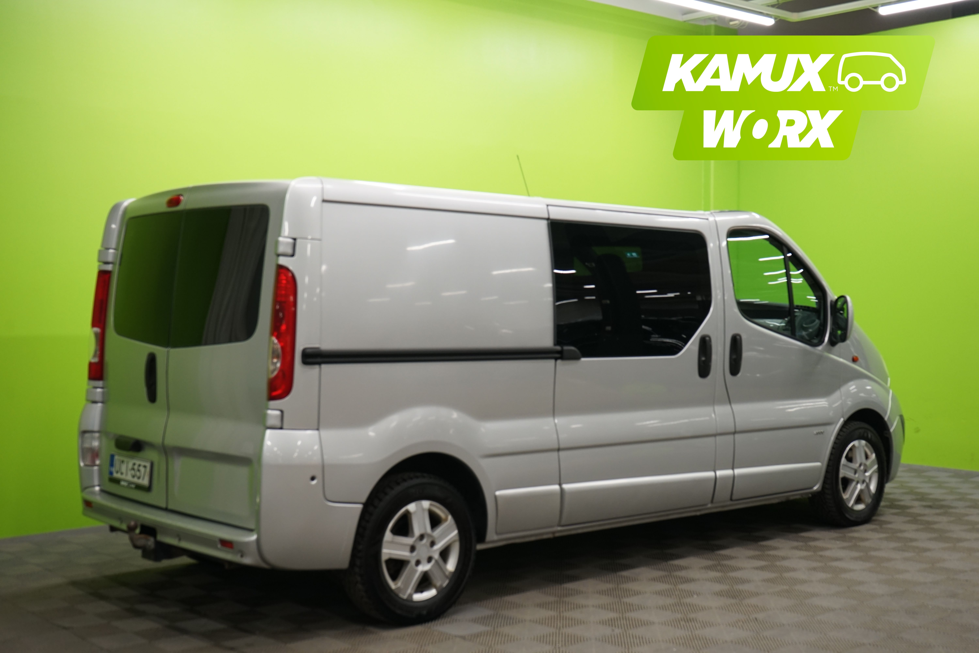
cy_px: 326
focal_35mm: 44
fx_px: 1196
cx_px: 490
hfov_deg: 44.5
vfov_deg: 30.5
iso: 800
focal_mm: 44
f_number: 5.6
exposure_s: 1/50
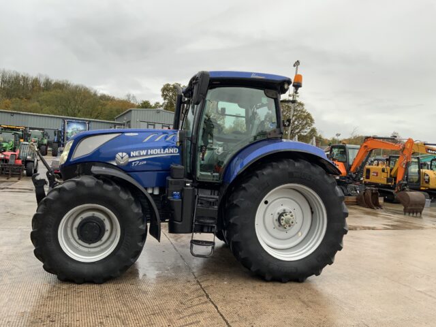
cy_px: 164
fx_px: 365
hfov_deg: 61.7
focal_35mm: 29
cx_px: 218
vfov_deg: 48.2
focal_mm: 3
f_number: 1.8
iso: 16
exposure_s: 1/141
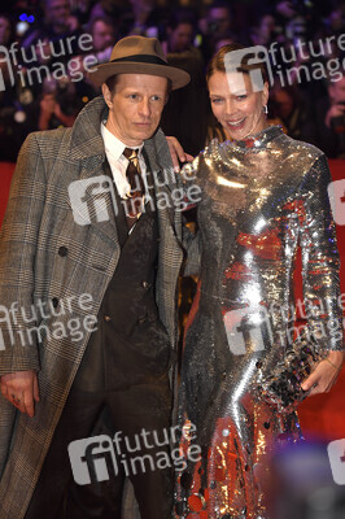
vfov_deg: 28.9
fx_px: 1008
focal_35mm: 70
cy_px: 260
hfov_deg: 19.4
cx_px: 172
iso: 800
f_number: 3.5
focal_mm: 70
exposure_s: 1/640
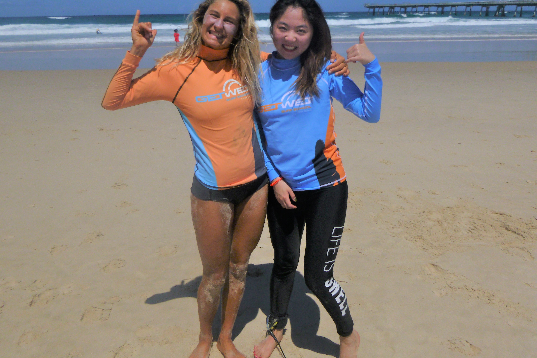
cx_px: 246
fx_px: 447
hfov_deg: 61.8
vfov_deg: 43.3
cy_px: 133
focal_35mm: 30
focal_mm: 4.5
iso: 100
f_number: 9
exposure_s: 1/640
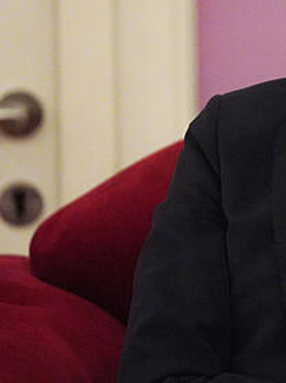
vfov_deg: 3.5
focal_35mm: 562
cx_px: 415
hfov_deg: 2.6
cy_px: 127
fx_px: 6201
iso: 8000
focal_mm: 200
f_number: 2.8
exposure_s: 1/250
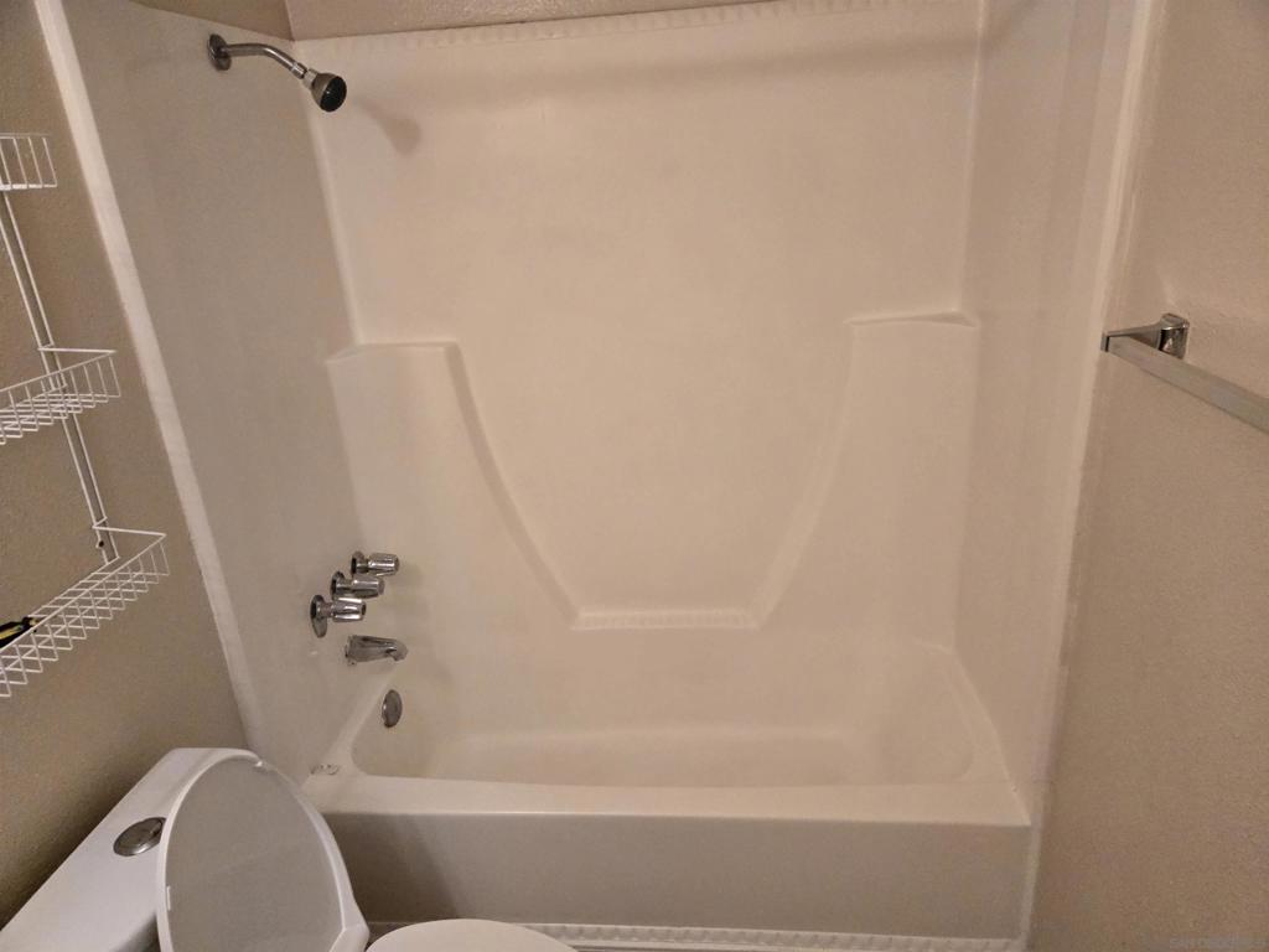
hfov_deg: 73.9
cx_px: 634
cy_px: 476
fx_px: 843
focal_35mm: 23
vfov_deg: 58.9
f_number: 1.8
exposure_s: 1/120
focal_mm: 5.4
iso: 640
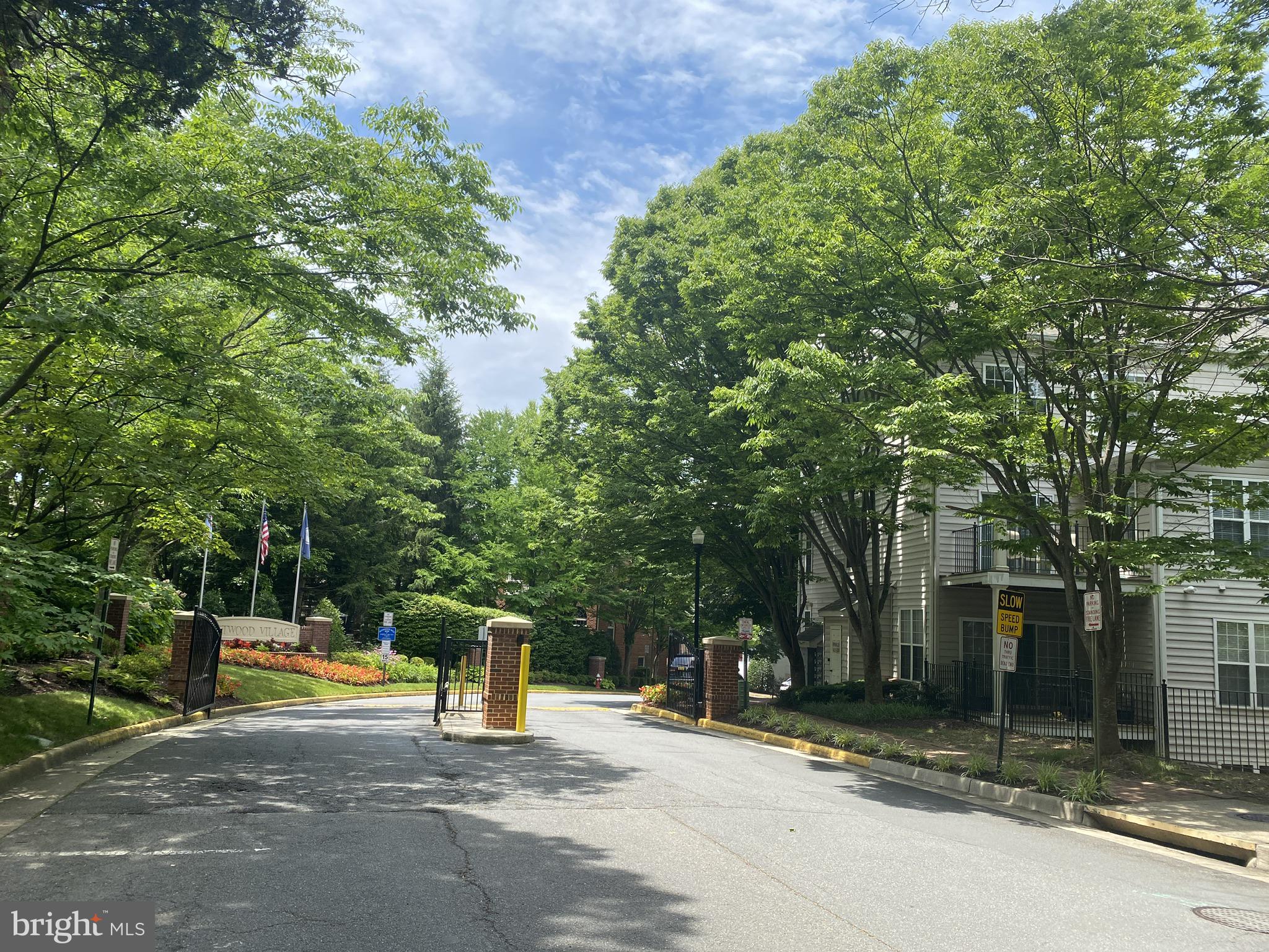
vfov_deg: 53.1
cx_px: 634
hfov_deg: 67.3
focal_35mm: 26
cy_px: 476
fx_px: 953
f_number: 1.8
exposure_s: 1/1245
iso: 32
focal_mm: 4.25
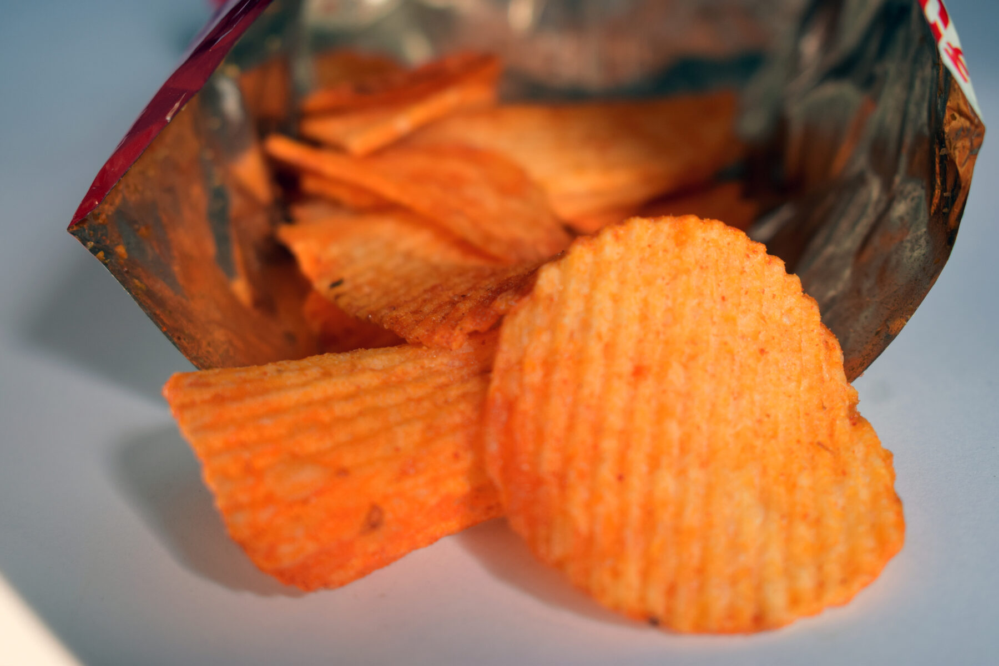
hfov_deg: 35.1
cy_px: 333
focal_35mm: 57
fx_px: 1582
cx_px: 500
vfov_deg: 23.8
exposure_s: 1/80
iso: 200
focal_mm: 38
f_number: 5.6
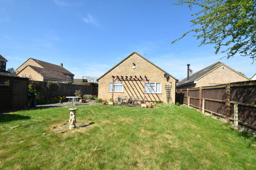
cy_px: 85
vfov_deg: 77.3
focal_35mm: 15
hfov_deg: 100.4
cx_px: 128
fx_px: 107
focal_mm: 10
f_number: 8
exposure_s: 1/250
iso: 125
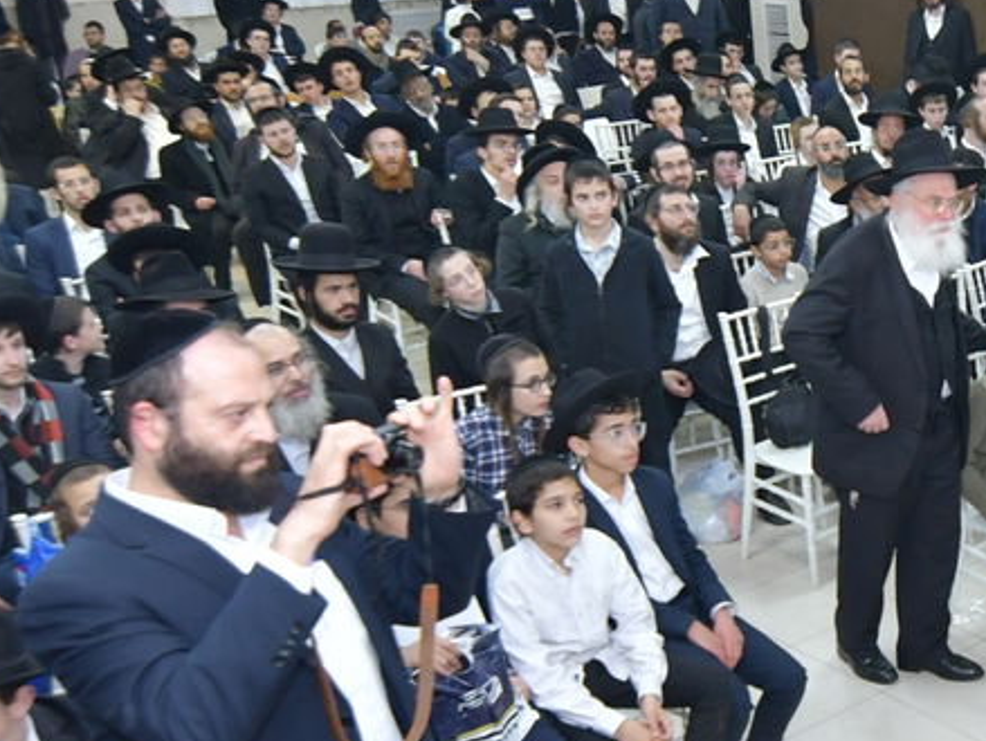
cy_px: 403
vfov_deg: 28.8
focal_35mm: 51
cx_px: 1033
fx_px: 1441
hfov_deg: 33.8
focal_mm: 11
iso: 800
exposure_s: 1/160
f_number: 3.5
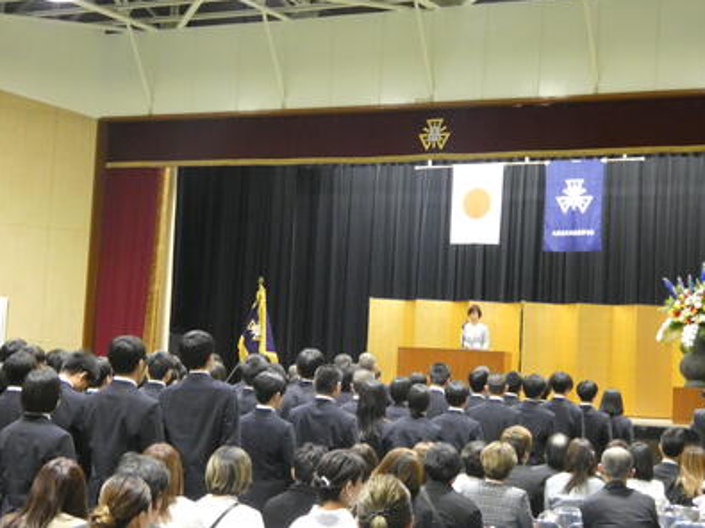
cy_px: 262
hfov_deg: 26.7
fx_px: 1486
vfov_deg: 20.2
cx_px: 355
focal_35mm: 73
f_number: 4.3
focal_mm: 12.9
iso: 1600
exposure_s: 1/25
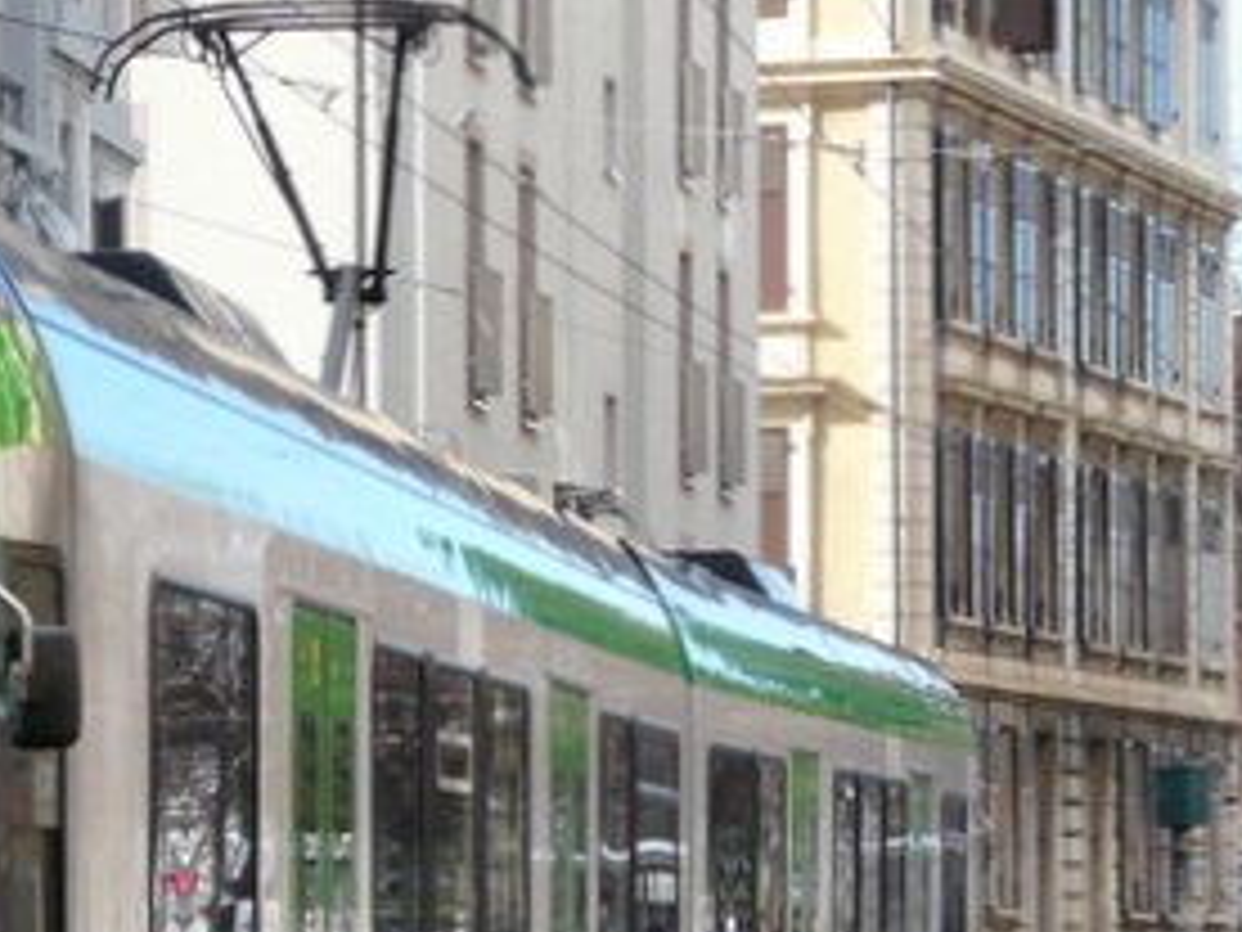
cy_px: 891
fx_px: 8970
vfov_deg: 5.9
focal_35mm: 250
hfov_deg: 7.8
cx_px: -454
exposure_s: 1/160
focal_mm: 11.4
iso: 100
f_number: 5.6
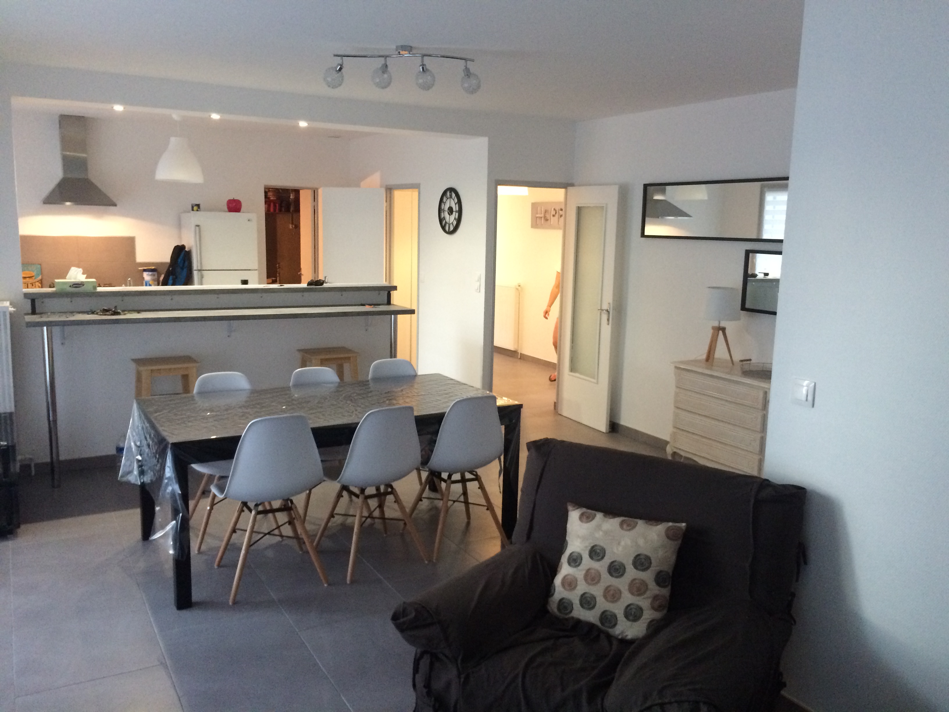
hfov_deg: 61.7
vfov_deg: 48.2
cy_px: 356
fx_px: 795
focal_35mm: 29
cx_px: 474
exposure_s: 1/17
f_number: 2.2
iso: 250
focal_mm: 4.15
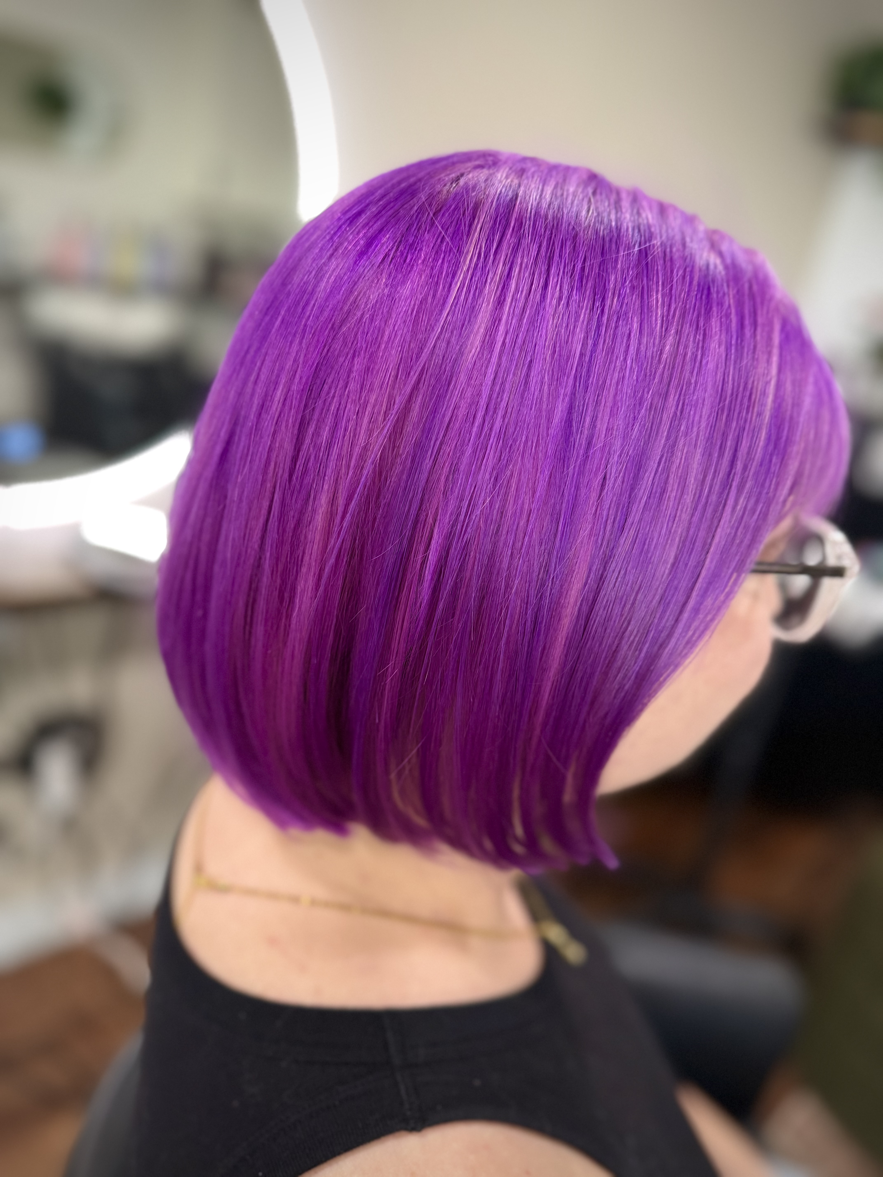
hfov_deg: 56.8
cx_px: 442
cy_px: 588
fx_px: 816
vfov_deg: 71.6
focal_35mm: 24
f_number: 1.78
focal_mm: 6.76
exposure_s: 1/60
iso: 250
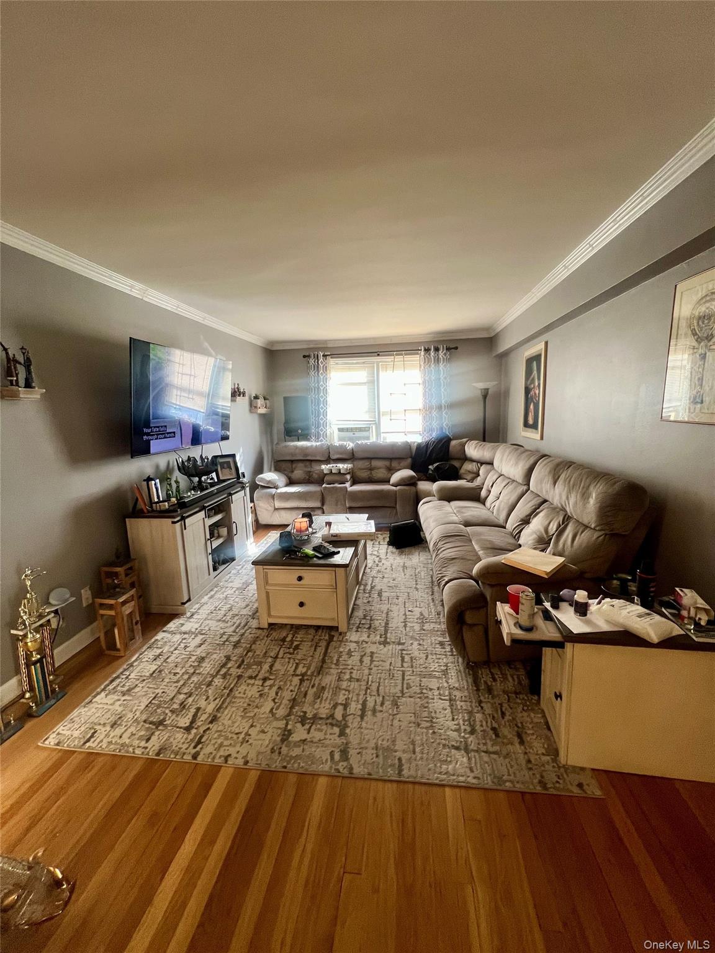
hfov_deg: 89.9
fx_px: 358
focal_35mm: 13
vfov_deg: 106.2
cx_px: 358
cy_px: 476
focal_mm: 1.57
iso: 160
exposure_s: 1/60
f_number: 1.8
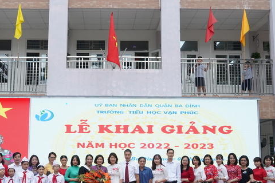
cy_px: 110
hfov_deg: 38.8
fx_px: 390
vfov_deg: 26.4
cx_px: 116
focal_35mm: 51
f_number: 7.1
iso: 1250
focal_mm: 24
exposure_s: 1/640
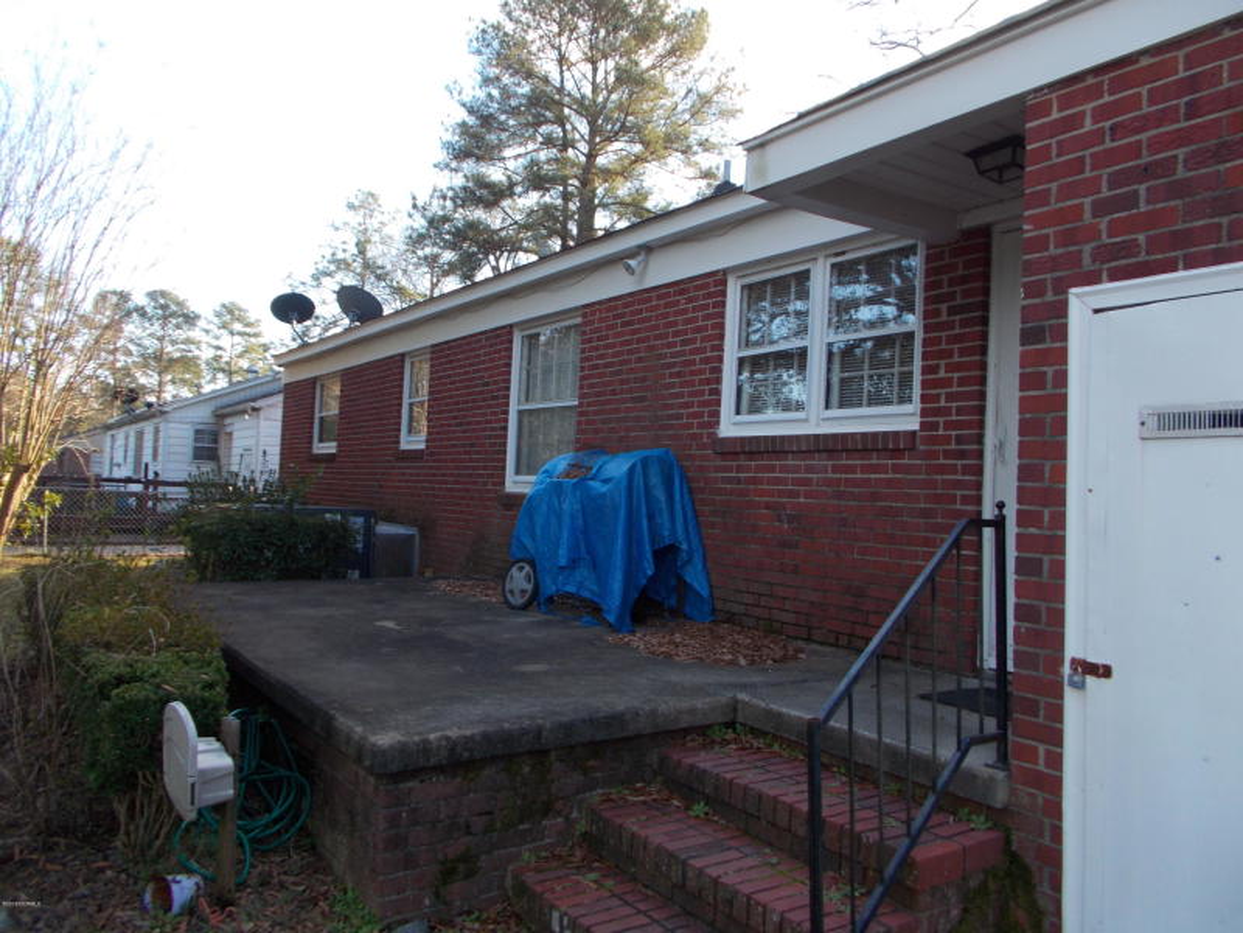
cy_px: 466
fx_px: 934
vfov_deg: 53.1
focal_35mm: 26
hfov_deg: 67.3
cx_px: 622
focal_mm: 4.6
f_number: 3.2
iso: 80
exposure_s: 1/100
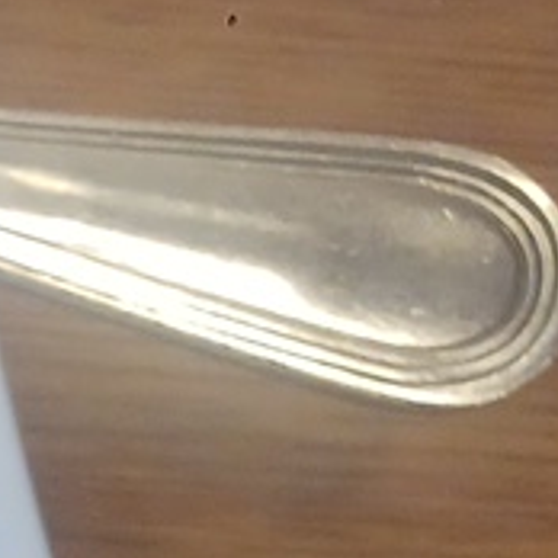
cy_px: 430
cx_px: -1632
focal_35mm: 198
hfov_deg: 6.9
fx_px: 3611
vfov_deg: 8.8
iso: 200
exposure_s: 1/33.3
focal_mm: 4
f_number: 1.8
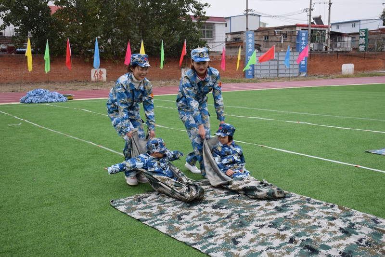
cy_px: 128
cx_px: 192
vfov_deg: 33.0
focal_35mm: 40
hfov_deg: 47.9
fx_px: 433
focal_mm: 27
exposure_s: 1/160
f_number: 6.3
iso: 400
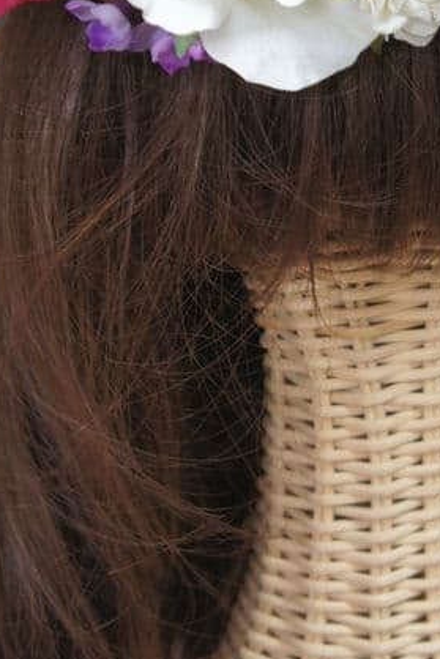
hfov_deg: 12.3
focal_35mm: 111
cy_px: 172
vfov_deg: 18.3
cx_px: 328
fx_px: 2037
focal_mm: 31
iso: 400
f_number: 4.5
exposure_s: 1/50
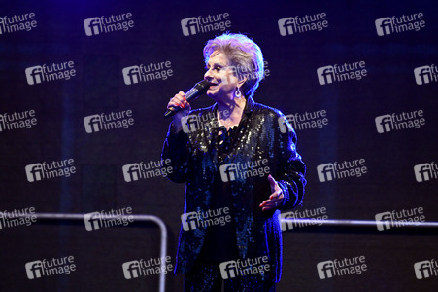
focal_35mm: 190
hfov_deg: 10.8
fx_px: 2310
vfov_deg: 7.2
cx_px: 219
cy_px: 146
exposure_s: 1/320
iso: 2500
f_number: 3.2
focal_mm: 190
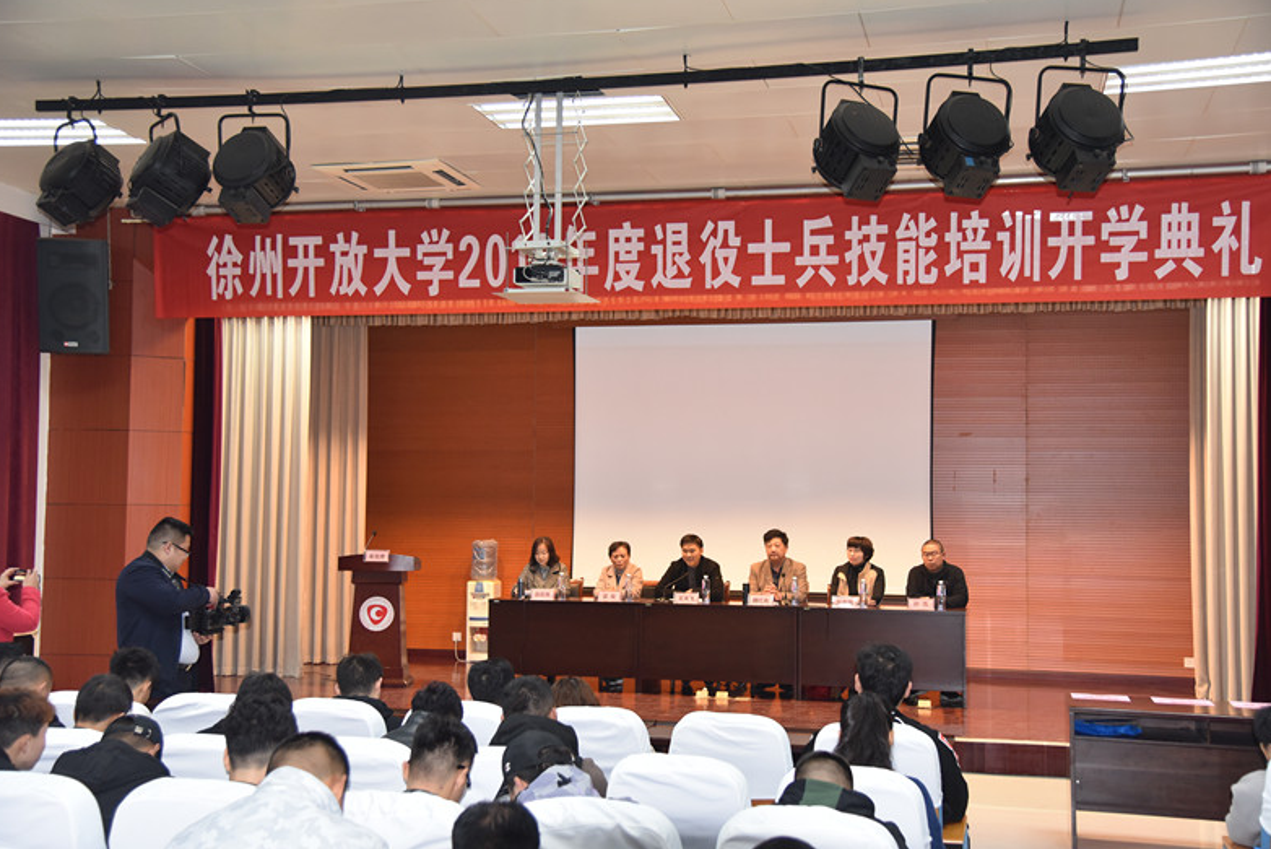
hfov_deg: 43.6
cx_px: 640
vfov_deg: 29.9
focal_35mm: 45
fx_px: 1589
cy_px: 424
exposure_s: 1/60
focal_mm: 44
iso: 2000
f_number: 4
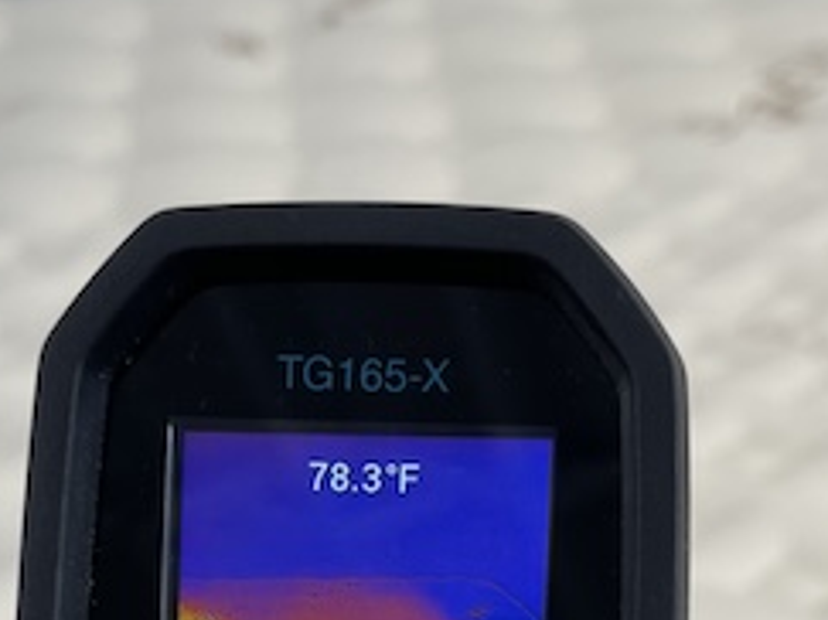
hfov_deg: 27.0
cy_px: 768
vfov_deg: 19.1
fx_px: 1721
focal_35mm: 72
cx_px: 378
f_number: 1.6
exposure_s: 1/175
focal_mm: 5.1
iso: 32
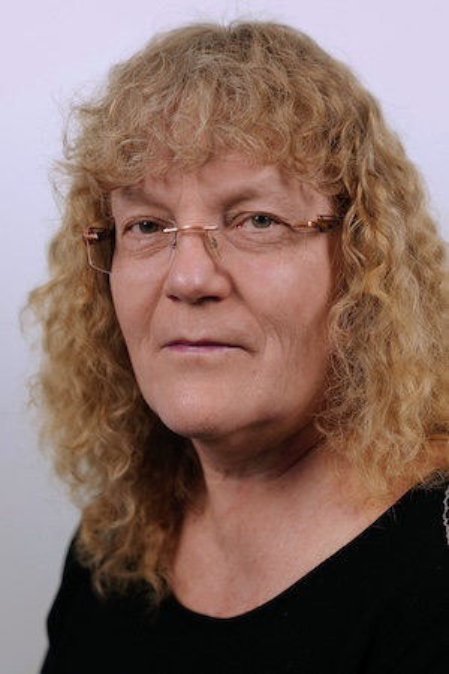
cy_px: 337
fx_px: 1309
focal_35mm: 70
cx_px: 224
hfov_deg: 19.5
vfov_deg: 28.8
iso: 400
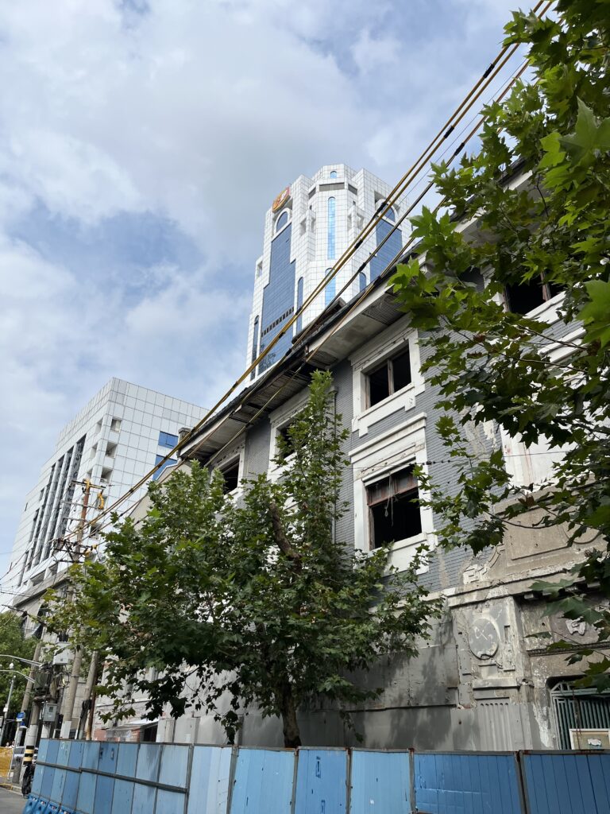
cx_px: 305
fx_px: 611
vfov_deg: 67.3
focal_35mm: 26
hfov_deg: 53.1
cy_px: 407
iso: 50
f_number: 1.6
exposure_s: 1/4854
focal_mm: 5.1
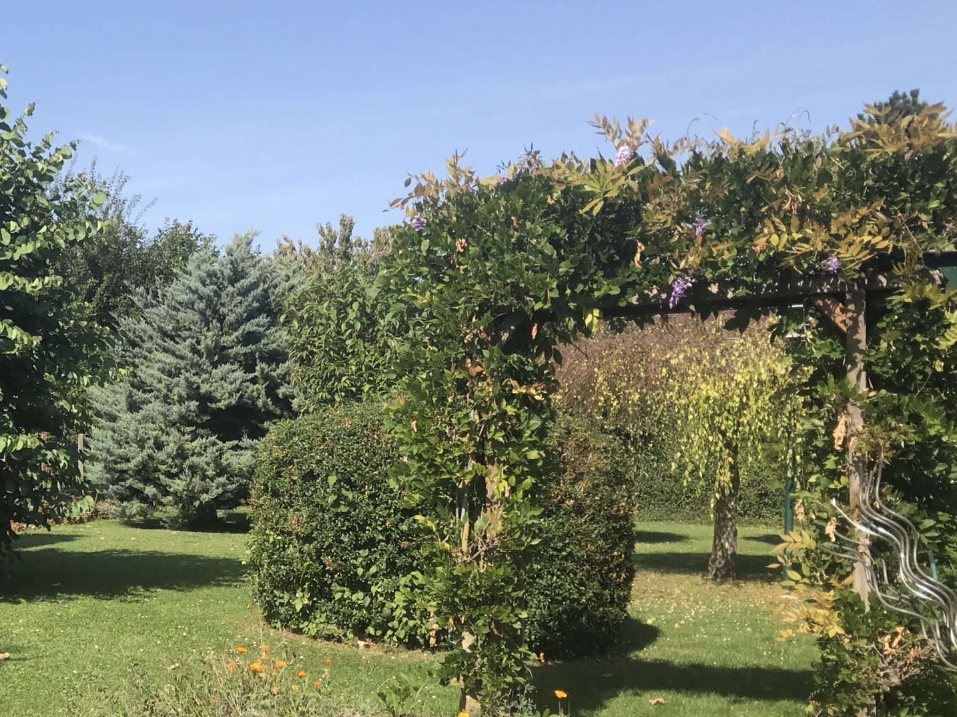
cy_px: 558
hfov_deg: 36.3
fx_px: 1382
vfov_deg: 28.6
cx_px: 130
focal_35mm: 50
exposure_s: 1/1597
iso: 20
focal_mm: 3.99
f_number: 1.8
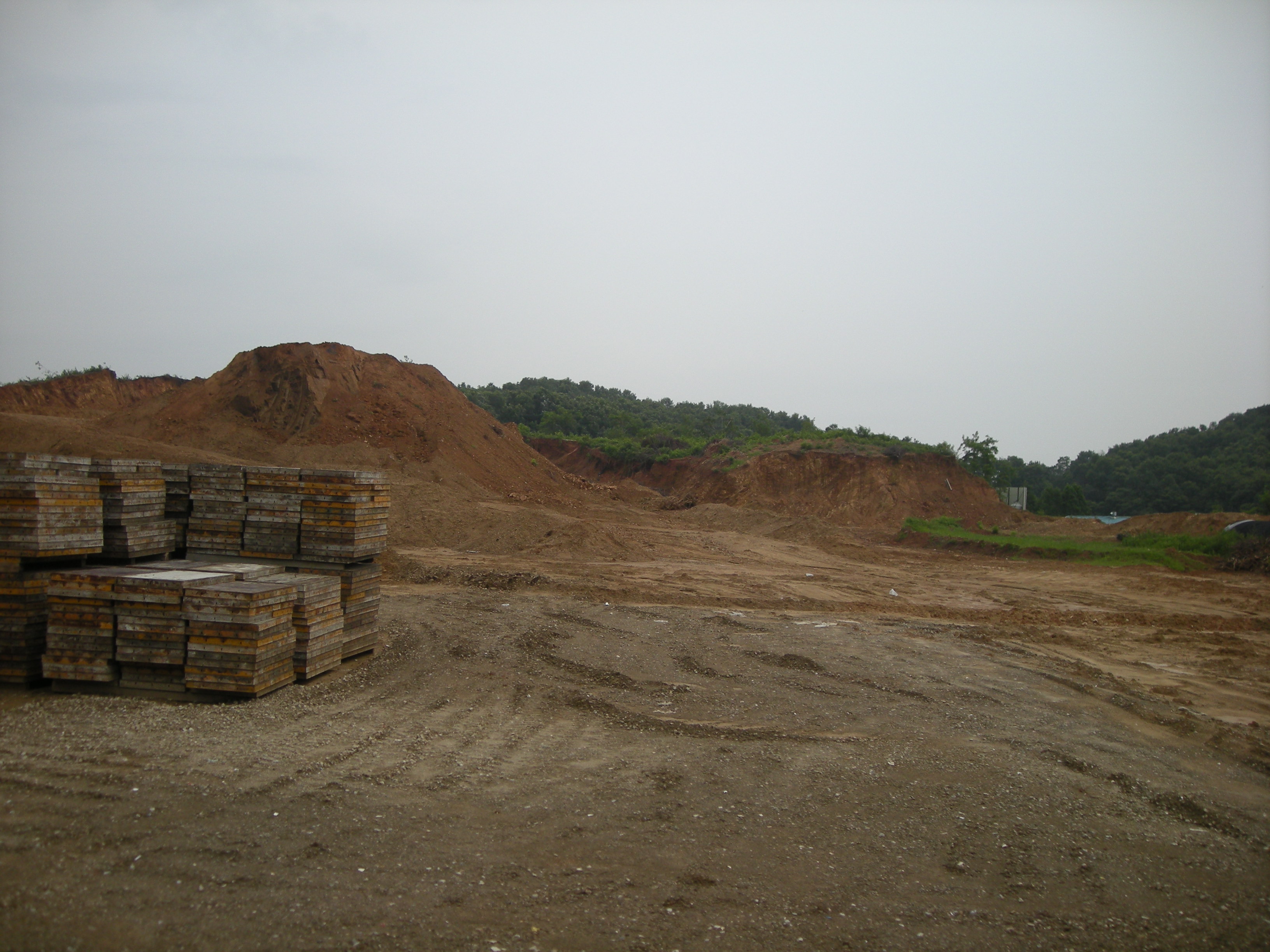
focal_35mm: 35
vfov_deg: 40.7
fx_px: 1284
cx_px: 635
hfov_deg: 52.6
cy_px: 476
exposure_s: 1/365
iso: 64
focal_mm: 5.7
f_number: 5.7
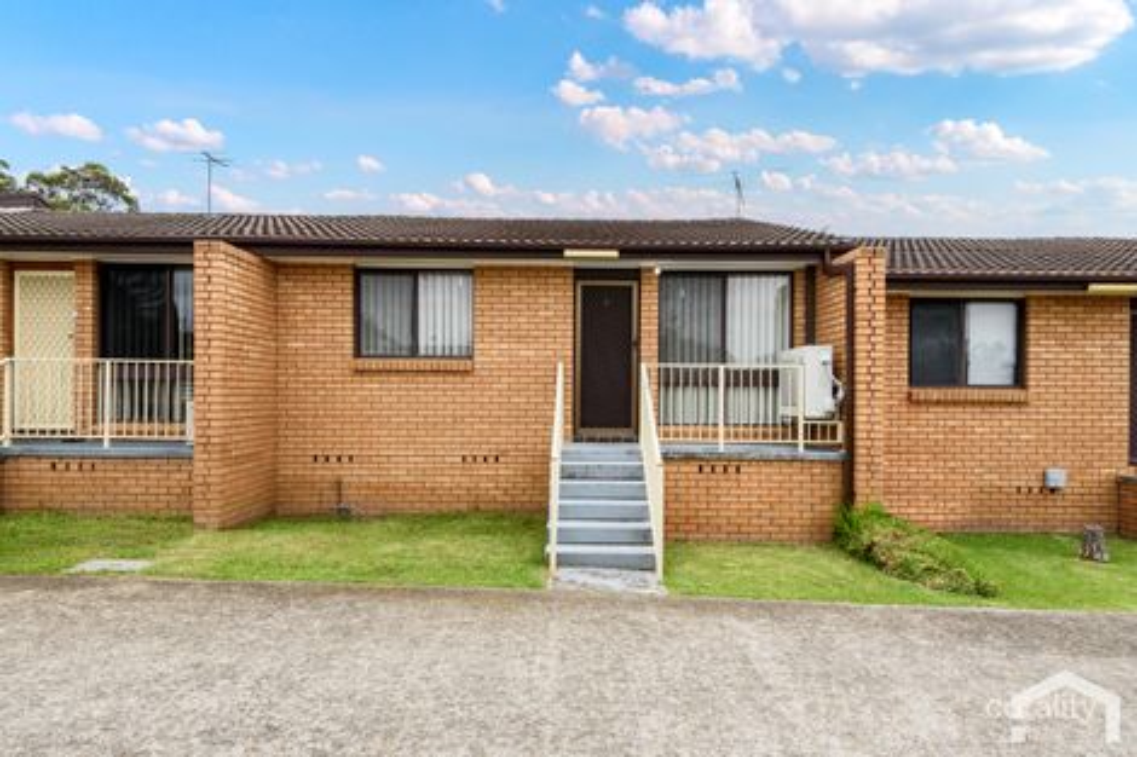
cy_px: 378
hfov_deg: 96.8
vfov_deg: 73.7
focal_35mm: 16
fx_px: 505
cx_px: 568
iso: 400
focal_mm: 16
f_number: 11
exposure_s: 1/200
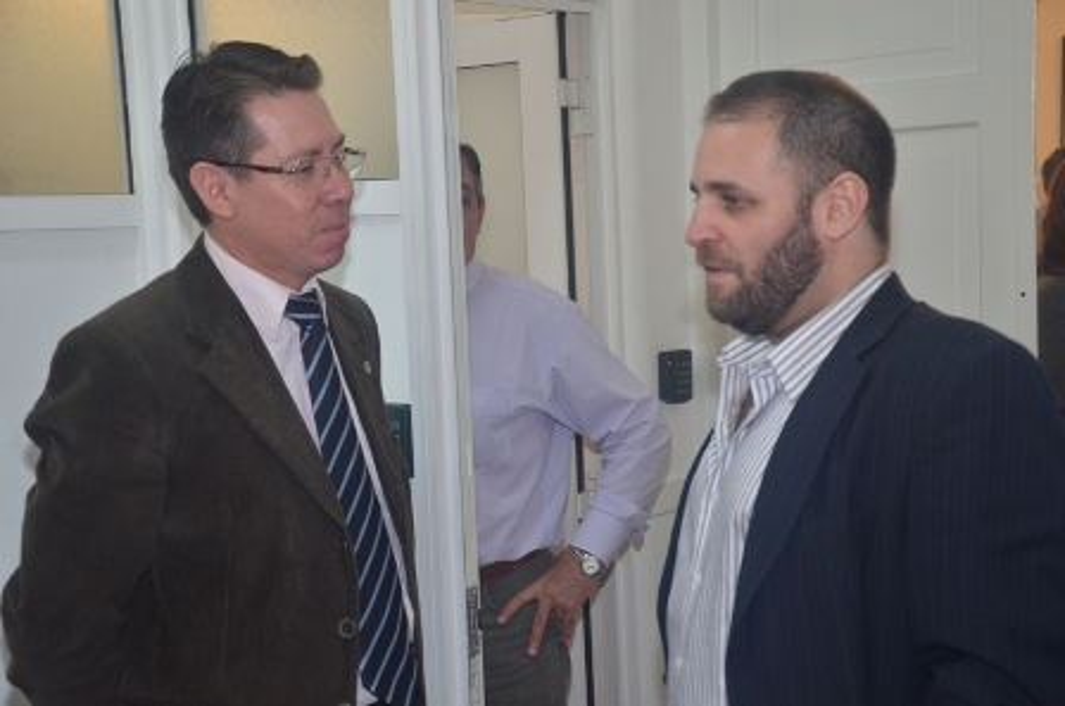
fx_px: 1860
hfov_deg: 31.9
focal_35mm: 63
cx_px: 532
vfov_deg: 21.5
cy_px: 353
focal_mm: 42
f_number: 4.8
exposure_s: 1/60
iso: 800
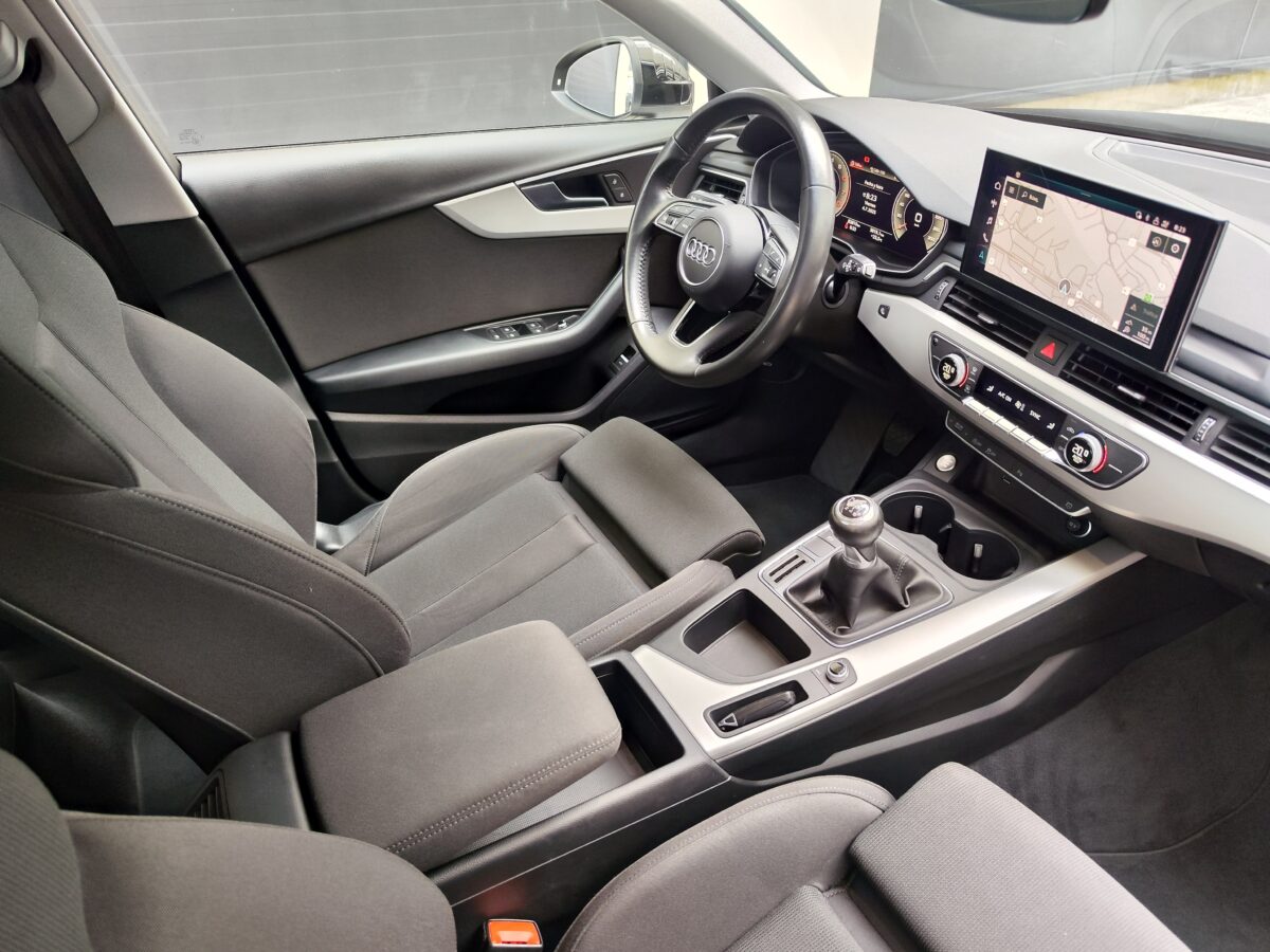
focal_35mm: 23
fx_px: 844
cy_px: 476
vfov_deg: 58.9
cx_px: 635
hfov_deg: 73.9
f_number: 1.69
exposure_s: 1/45.7
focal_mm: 7.01
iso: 594
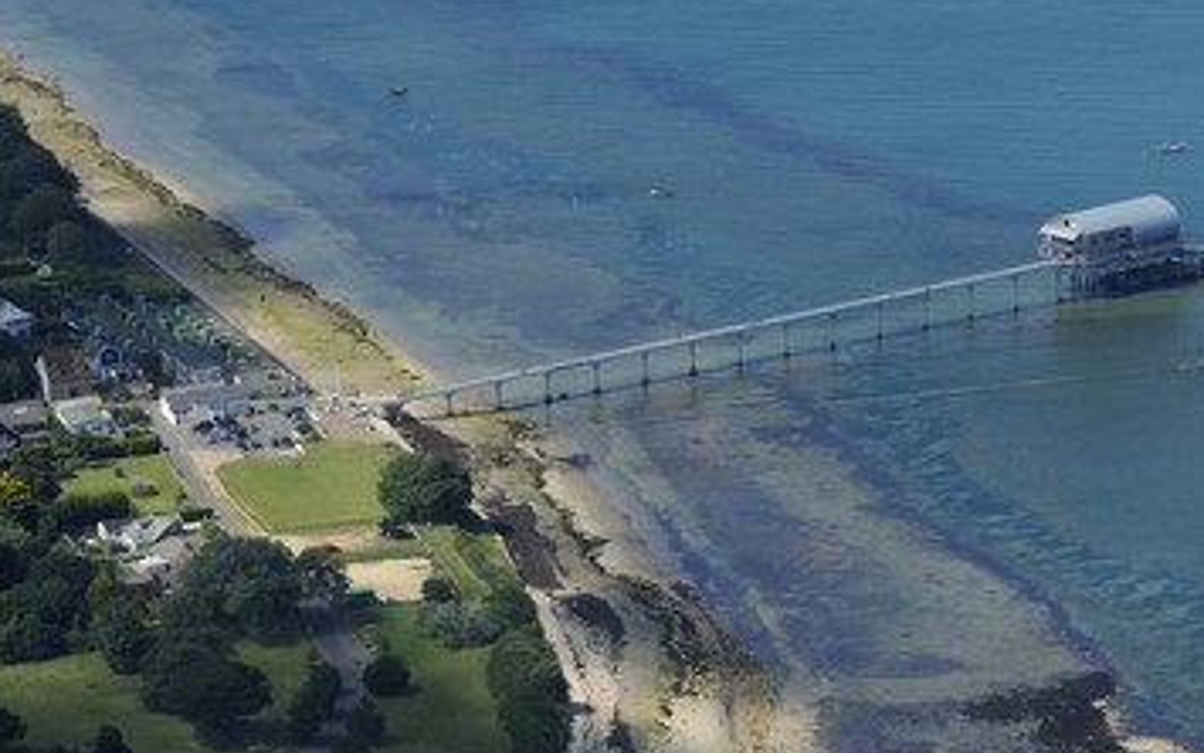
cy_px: 346
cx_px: 631
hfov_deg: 11.6
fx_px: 5940
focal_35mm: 181
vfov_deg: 7.3
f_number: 6.3
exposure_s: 1/800
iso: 200
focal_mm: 150
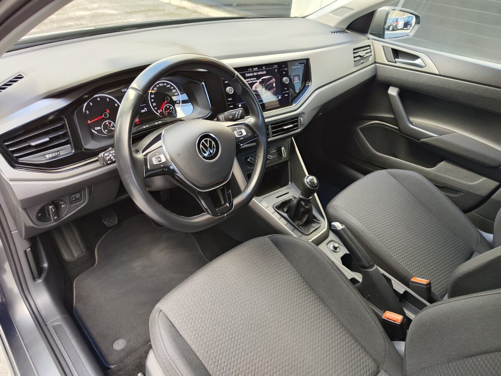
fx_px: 333
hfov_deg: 73.9
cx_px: 250
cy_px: 188
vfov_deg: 58.9
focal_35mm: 23
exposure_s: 1/100
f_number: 1.69
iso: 234
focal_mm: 7.01
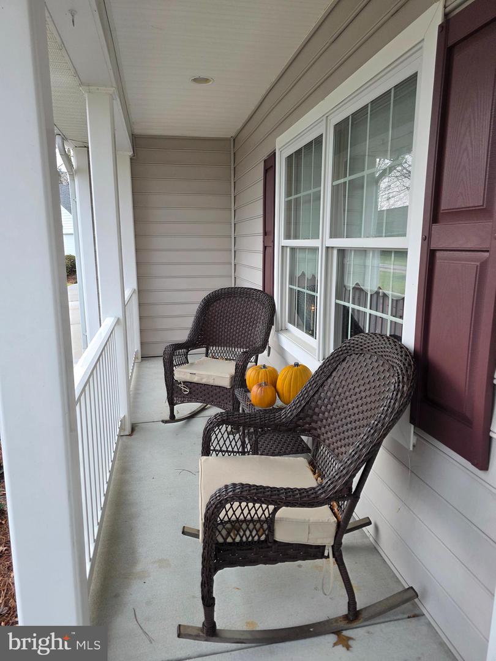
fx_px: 439
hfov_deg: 58.9
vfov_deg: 73.9
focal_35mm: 23
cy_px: 330
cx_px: 248
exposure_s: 1/120
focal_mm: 6.3
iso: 200
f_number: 1.7
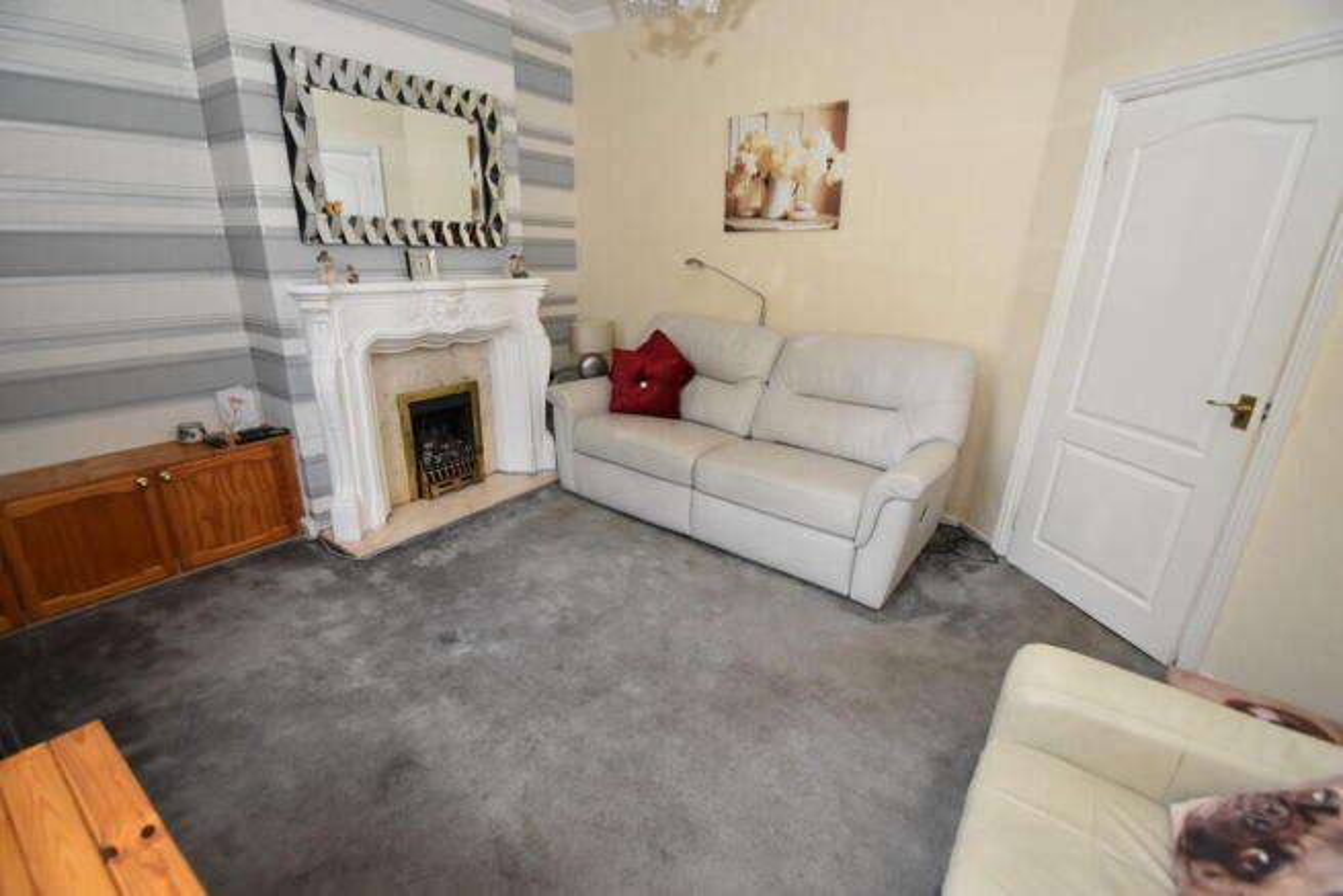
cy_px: 448
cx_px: 672
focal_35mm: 15
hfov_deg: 100.4
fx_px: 560
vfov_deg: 77.4
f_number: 3.5
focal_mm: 10
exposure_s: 1/60
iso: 2000
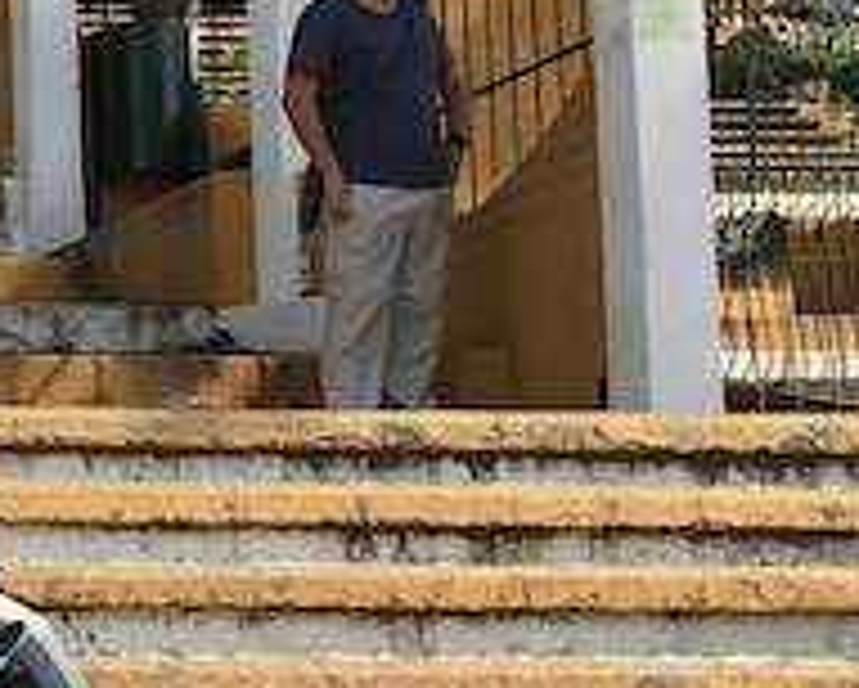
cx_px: -1133
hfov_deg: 10.9
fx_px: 3866
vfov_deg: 10.2
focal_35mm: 152
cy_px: 378
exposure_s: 1/1221
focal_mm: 4.15
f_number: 2.2
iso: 25
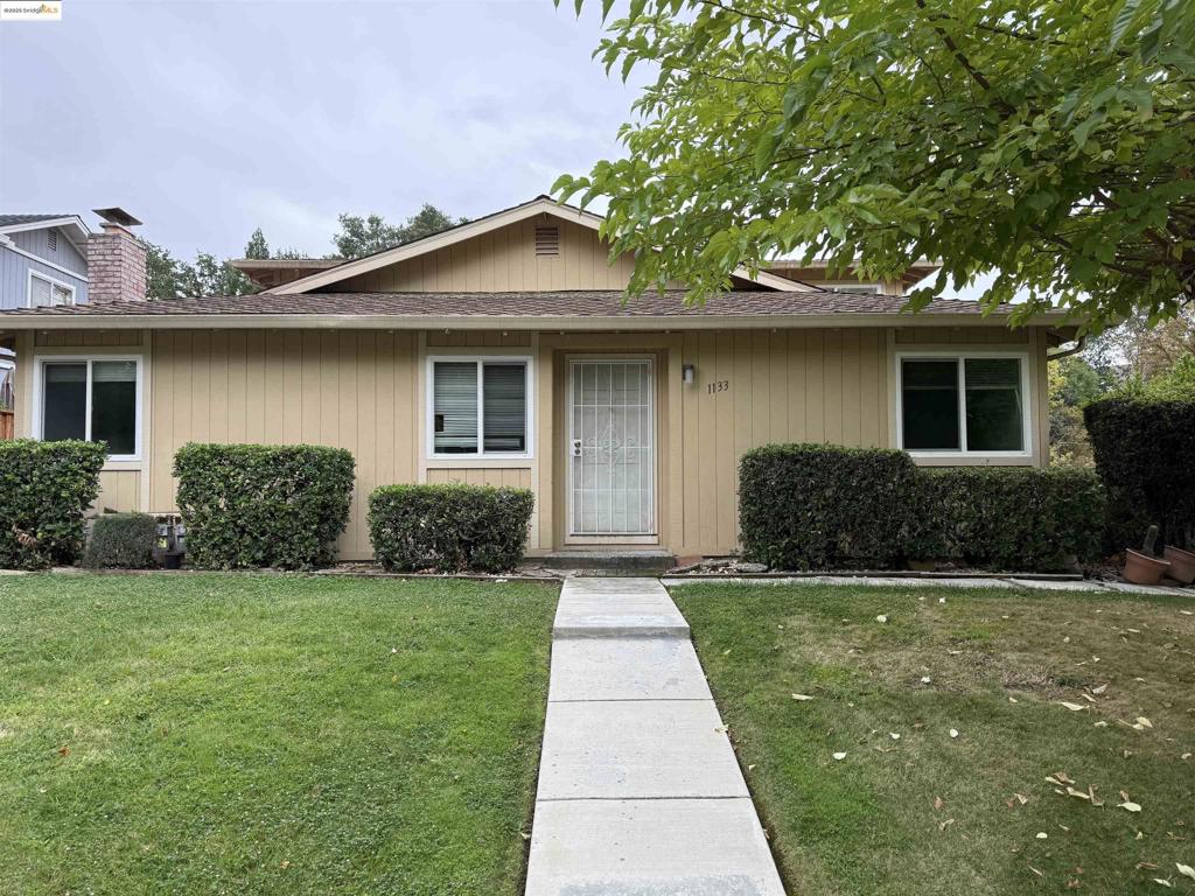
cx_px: 598
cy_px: 448
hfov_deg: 71.6
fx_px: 829
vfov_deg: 56.8
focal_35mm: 24
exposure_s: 1/868
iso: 100
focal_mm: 6.76
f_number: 1.78
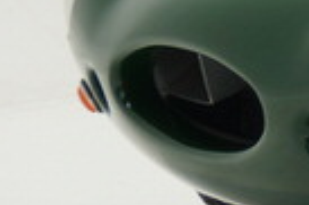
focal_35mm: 790
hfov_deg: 2.6
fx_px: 6768
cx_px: 1074
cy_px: -173
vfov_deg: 1.7
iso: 100
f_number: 5.6
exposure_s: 1/20
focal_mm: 75
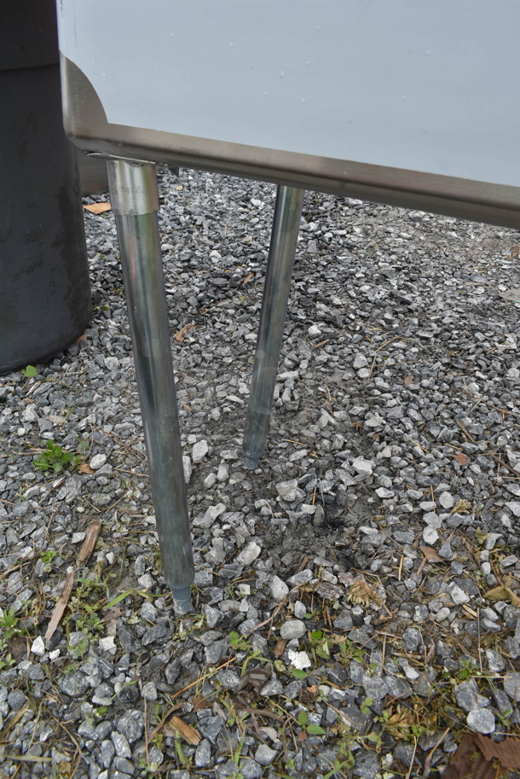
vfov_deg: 67.3
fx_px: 584
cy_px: 390
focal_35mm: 27
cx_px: 260
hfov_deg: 48.0
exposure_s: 1/125
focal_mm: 18
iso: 100
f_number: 9
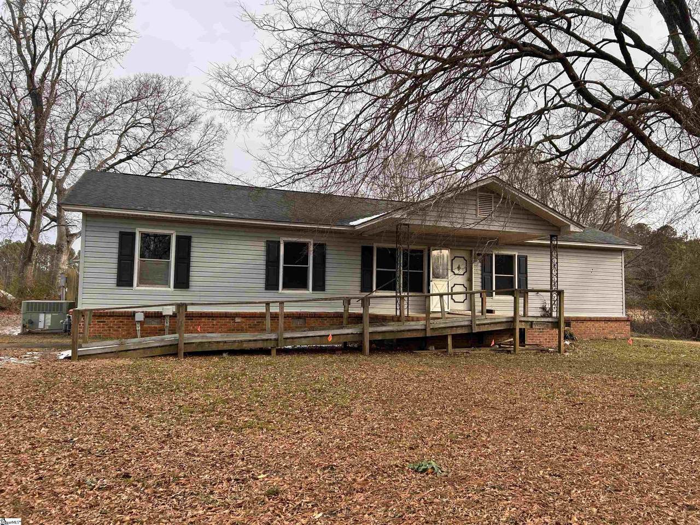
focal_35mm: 26
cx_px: 350
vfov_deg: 53.1
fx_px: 526
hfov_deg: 67.3
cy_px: 262
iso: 50
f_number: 1.5
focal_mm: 5.7
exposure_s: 1/1295
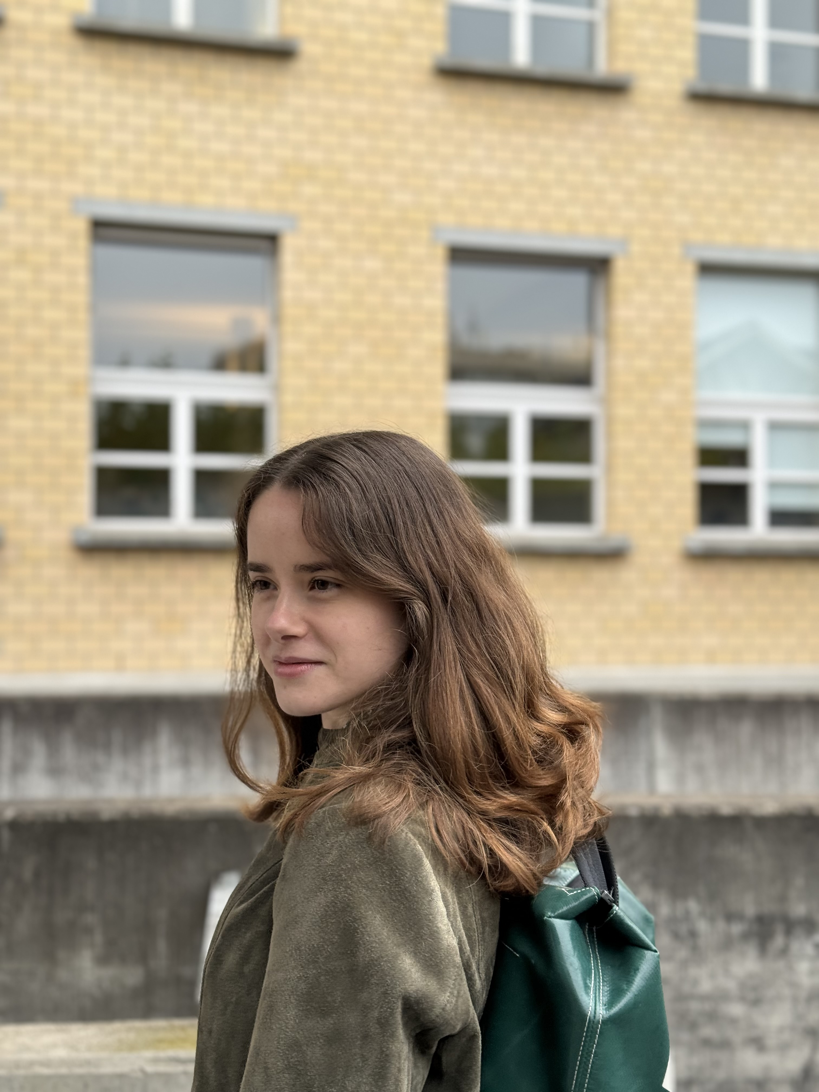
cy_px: 546
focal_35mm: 48
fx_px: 1514
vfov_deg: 39.7
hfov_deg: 30.3
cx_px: 410
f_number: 1.78
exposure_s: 1/146
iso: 64
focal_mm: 6.76
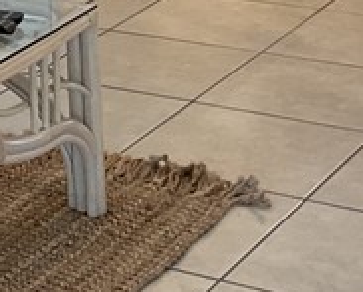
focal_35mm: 158
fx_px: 1700
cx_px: -222
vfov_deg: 9.4
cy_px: -193
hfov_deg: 11.5
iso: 80
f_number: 1.8
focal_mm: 3
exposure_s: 1/60
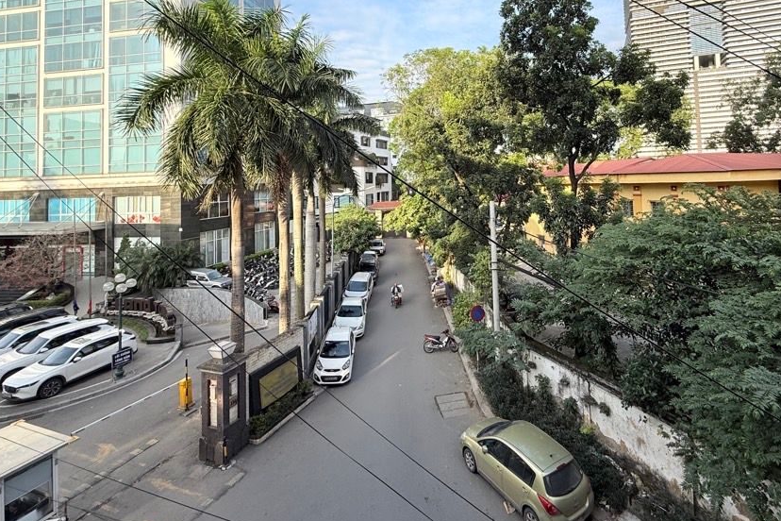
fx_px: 390
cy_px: 164
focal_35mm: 18
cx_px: 455
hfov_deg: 89.2
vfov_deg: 65.2
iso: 64
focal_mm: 2.22
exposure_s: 1/506
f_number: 2.2
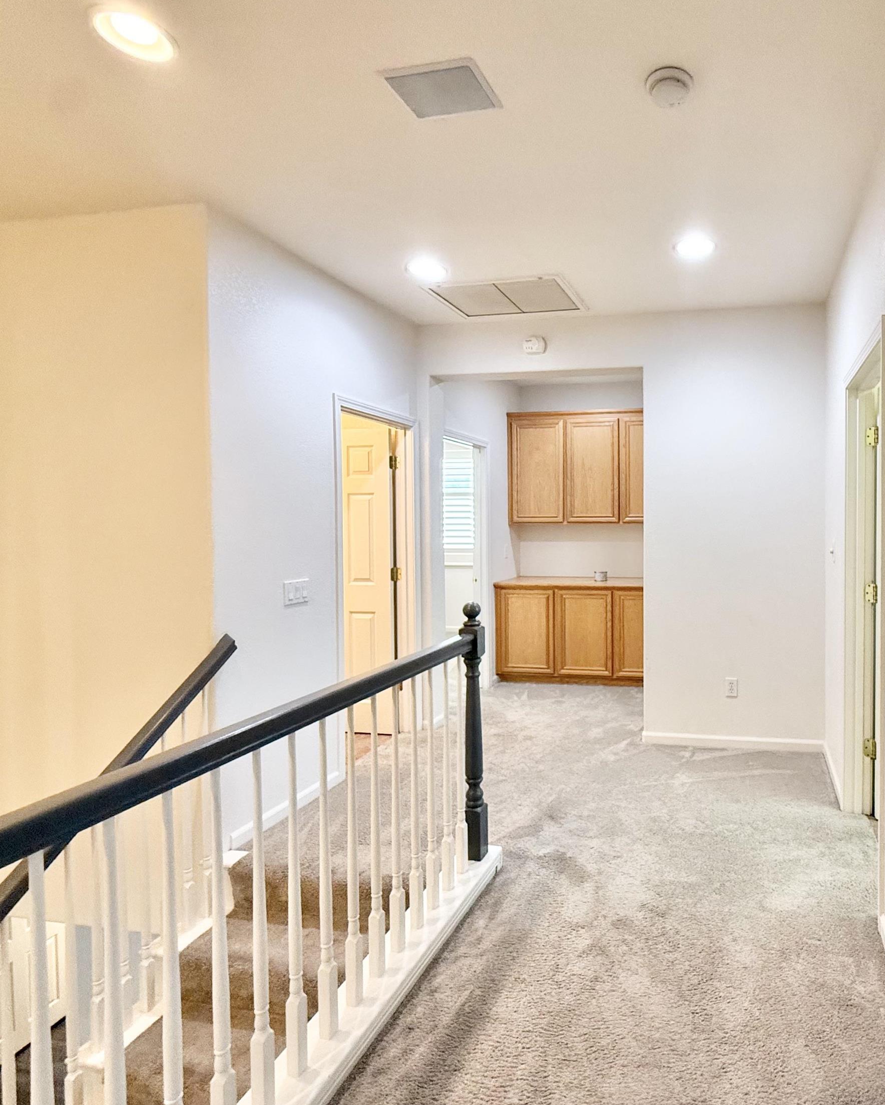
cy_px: 539
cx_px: 649
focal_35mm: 19
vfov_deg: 83.3
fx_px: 622
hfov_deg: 67.0
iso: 400
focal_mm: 2.22
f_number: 2.2
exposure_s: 1/120
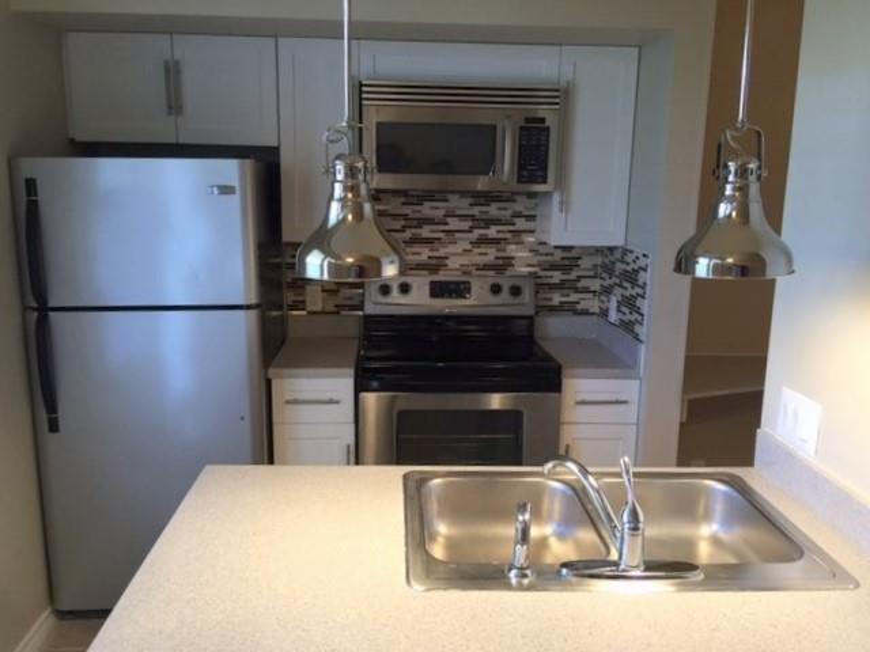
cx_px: 435
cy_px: 326
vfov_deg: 48.2
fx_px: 729
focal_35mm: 29
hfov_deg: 61.7
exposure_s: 1/30
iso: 50
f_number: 2.2
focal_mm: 4.15
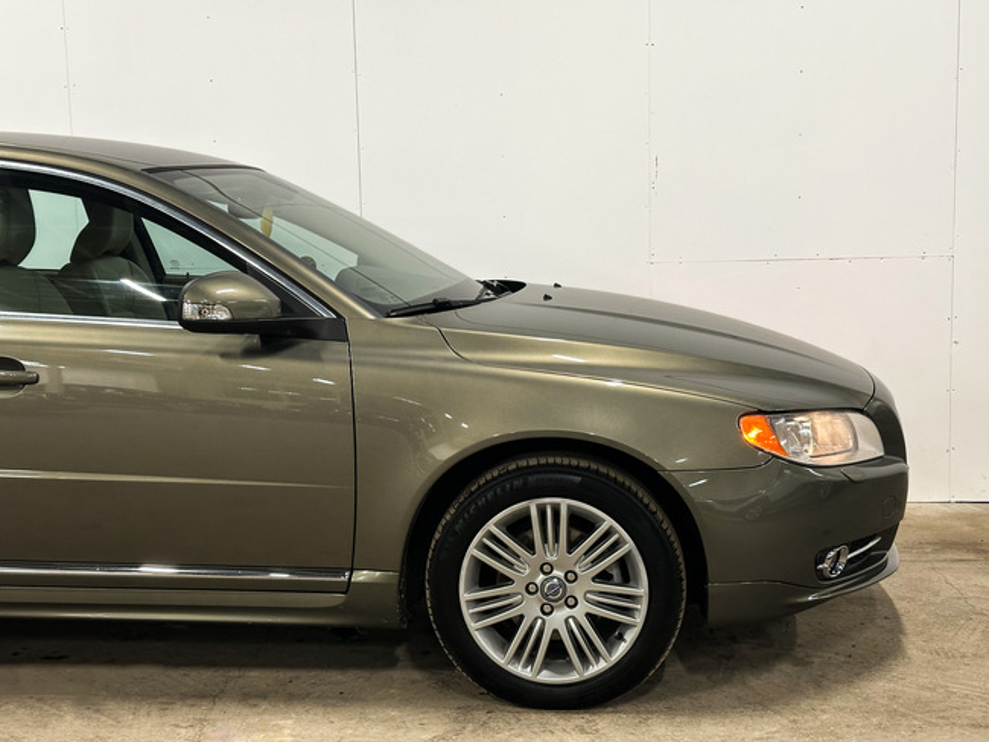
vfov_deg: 30.3
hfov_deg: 39.6
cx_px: 494
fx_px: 1372
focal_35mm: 48
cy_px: 371
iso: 160
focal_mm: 6.86
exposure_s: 1/50
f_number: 1.8
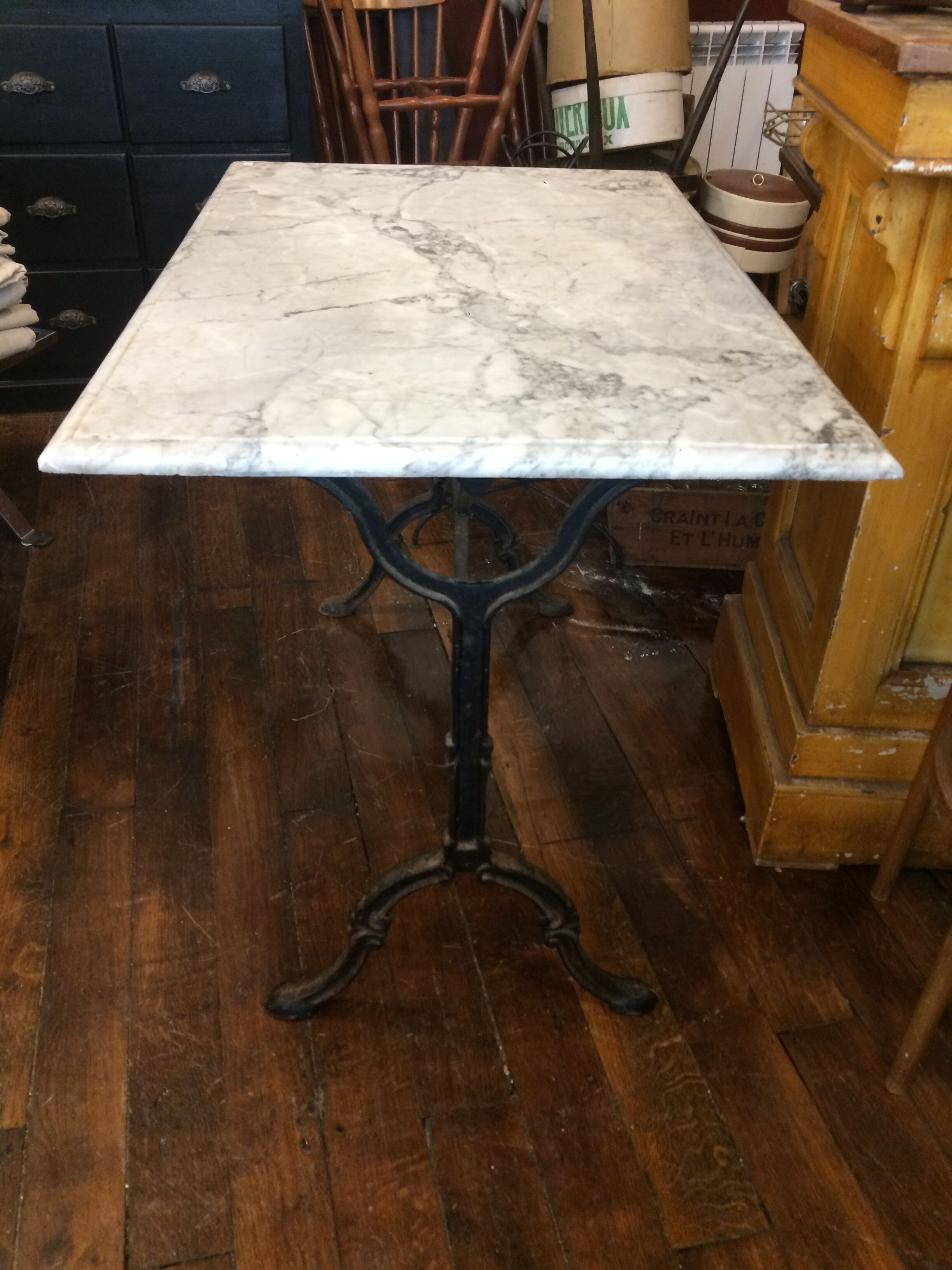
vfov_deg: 61.7
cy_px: 635
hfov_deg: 48.2
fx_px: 1063
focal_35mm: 29
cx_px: 476
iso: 250
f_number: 2.2
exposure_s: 1/33
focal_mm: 4.15
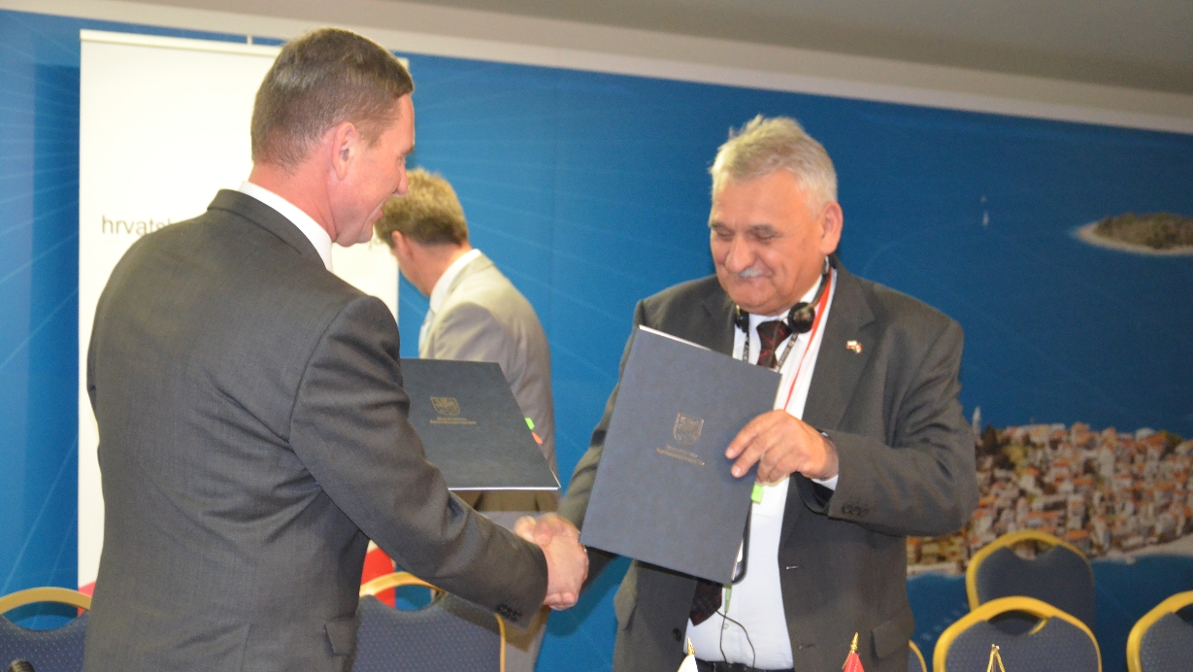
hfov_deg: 31.9
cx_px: 596
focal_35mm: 66
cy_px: 377
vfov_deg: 18.3
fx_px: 2088
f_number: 4.8
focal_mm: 42
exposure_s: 1/60
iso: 3200
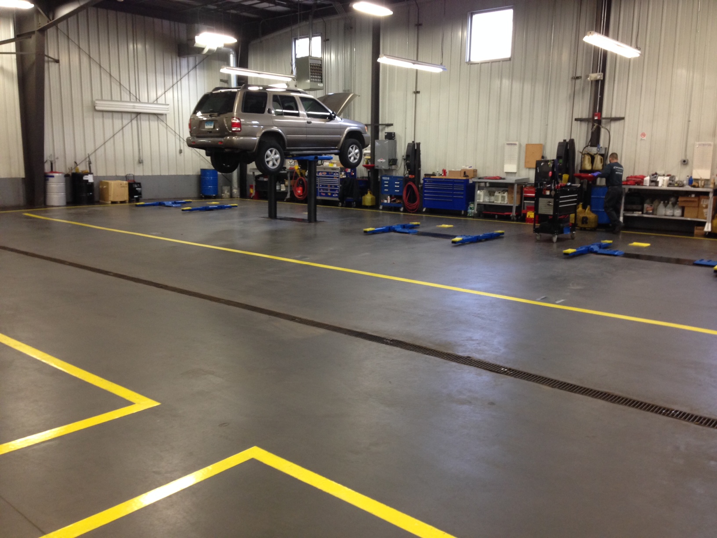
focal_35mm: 33
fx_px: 684
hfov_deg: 55.4
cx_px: 358
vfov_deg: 42.9
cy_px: 269
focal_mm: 4.12
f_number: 2.4
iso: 100
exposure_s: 1/20
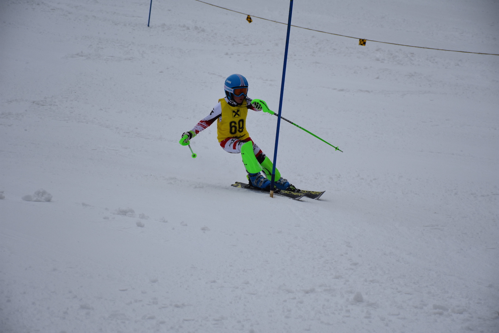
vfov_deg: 10.8
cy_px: 166
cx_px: 250
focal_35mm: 128
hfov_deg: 16.1
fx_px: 1767
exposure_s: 1/1600
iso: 400
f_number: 6.3
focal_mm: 85
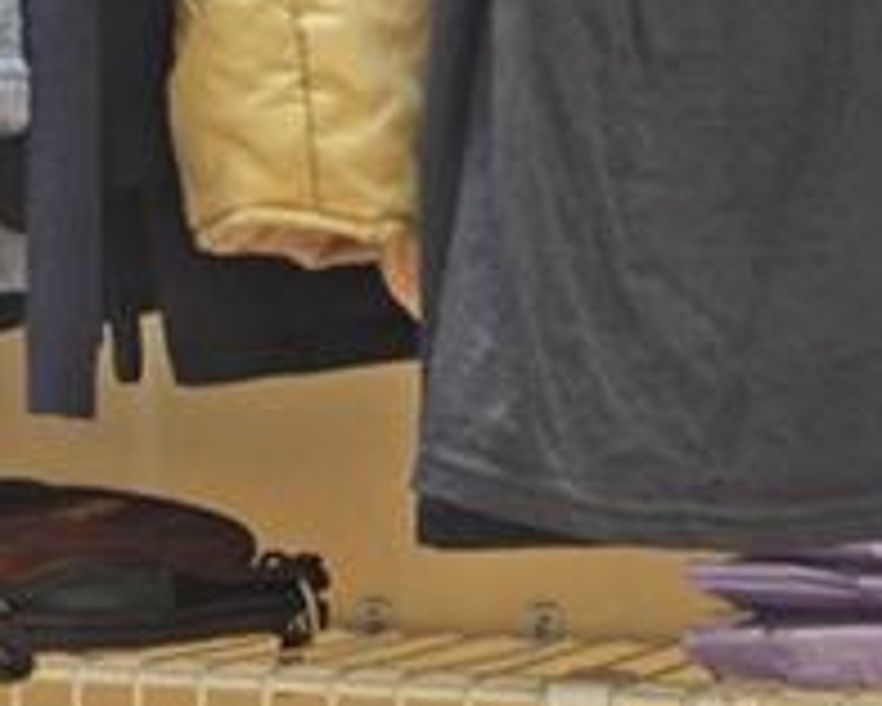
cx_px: -796
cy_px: 508
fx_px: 3003
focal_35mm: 115
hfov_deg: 14.3
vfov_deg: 13.4
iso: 100
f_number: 13
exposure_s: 2
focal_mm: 10
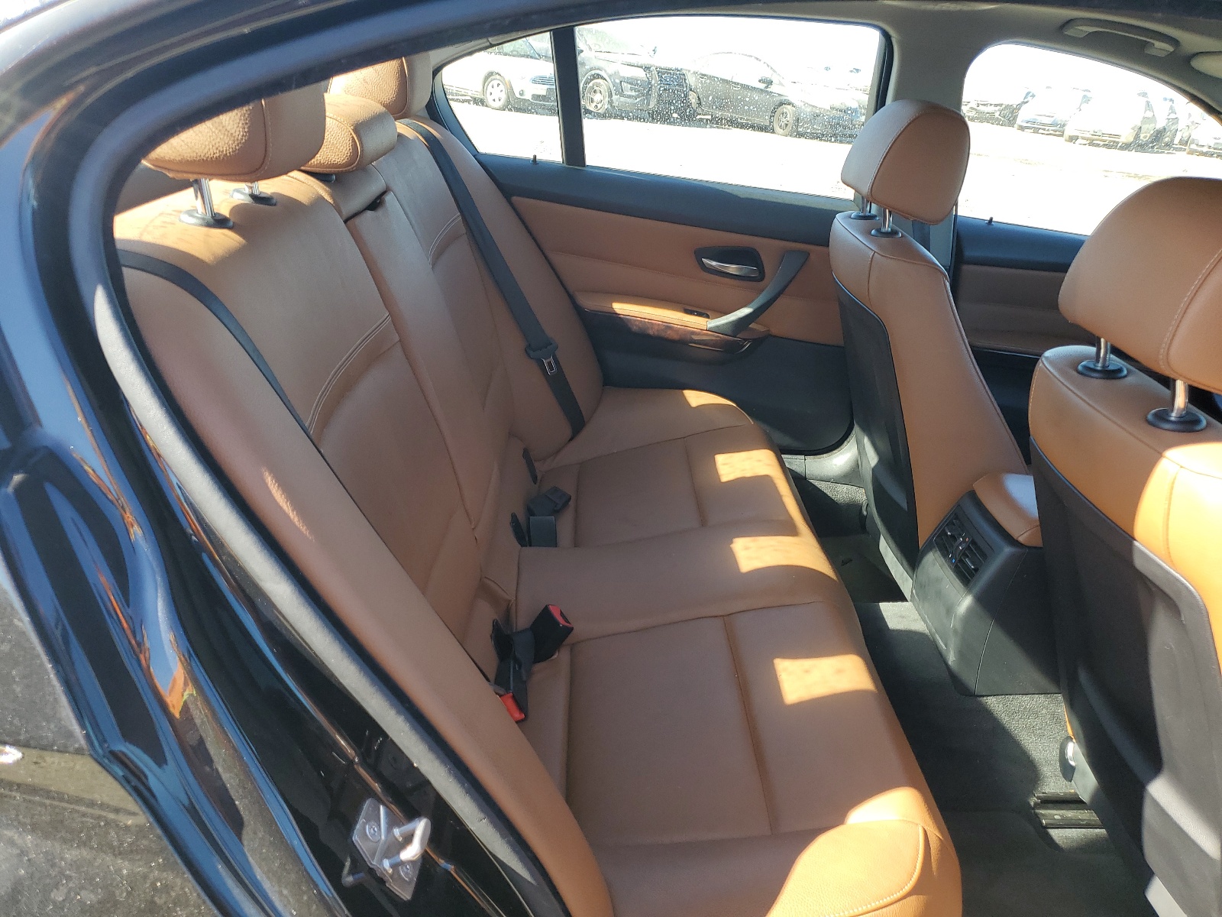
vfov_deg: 53.1
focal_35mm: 26
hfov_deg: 67.3
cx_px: 611
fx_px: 918
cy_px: 458
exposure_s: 1/333
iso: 50
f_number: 1.5
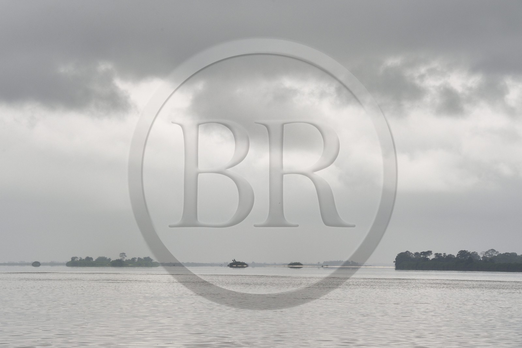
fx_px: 1884
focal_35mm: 130
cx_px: 261
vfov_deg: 10.5
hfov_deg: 15.8
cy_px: 174
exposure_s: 1/800
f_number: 13
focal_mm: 130
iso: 800
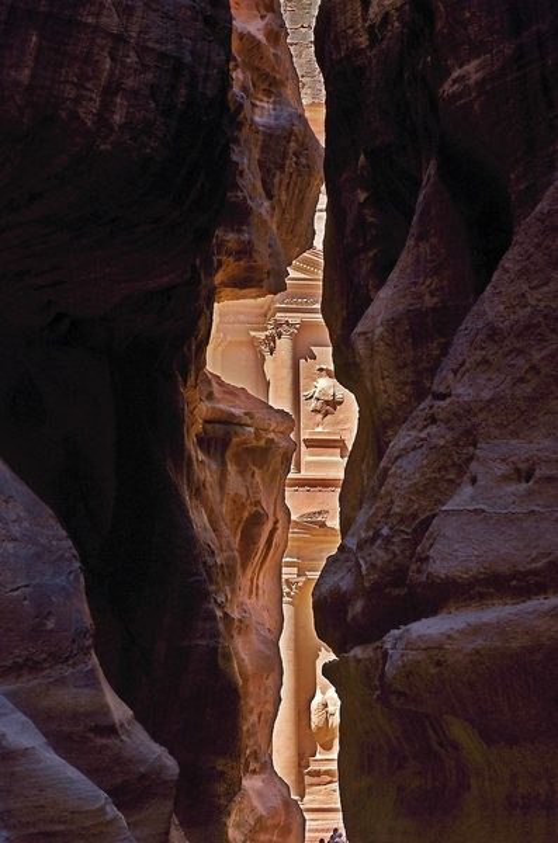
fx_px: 1858
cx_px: 279
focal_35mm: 80
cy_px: 422
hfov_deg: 17.1
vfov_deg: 25.6
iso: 200
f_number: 5.6
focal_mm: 53
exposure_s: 1/400
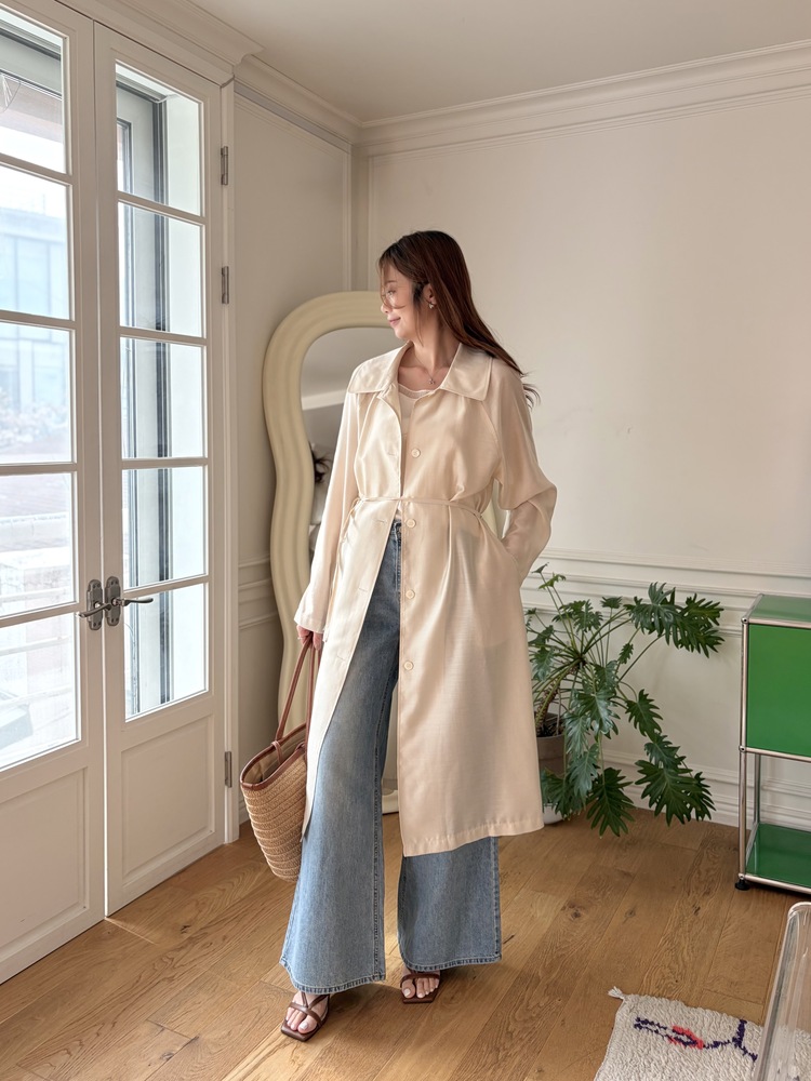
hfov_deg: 53.1
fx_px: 812
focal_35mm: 26
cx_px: 406
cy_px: 540
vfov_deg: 67.3
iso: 64
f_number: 1.6
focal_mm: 5.96
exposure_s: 1/121
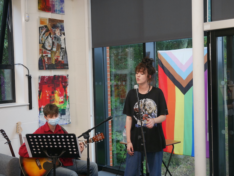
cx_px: 117
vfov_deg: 29.1
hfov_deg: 38.2
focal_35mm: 50
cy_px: 88
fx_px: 338
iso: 1000
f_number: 4.5
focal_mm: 25
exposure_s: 1/60
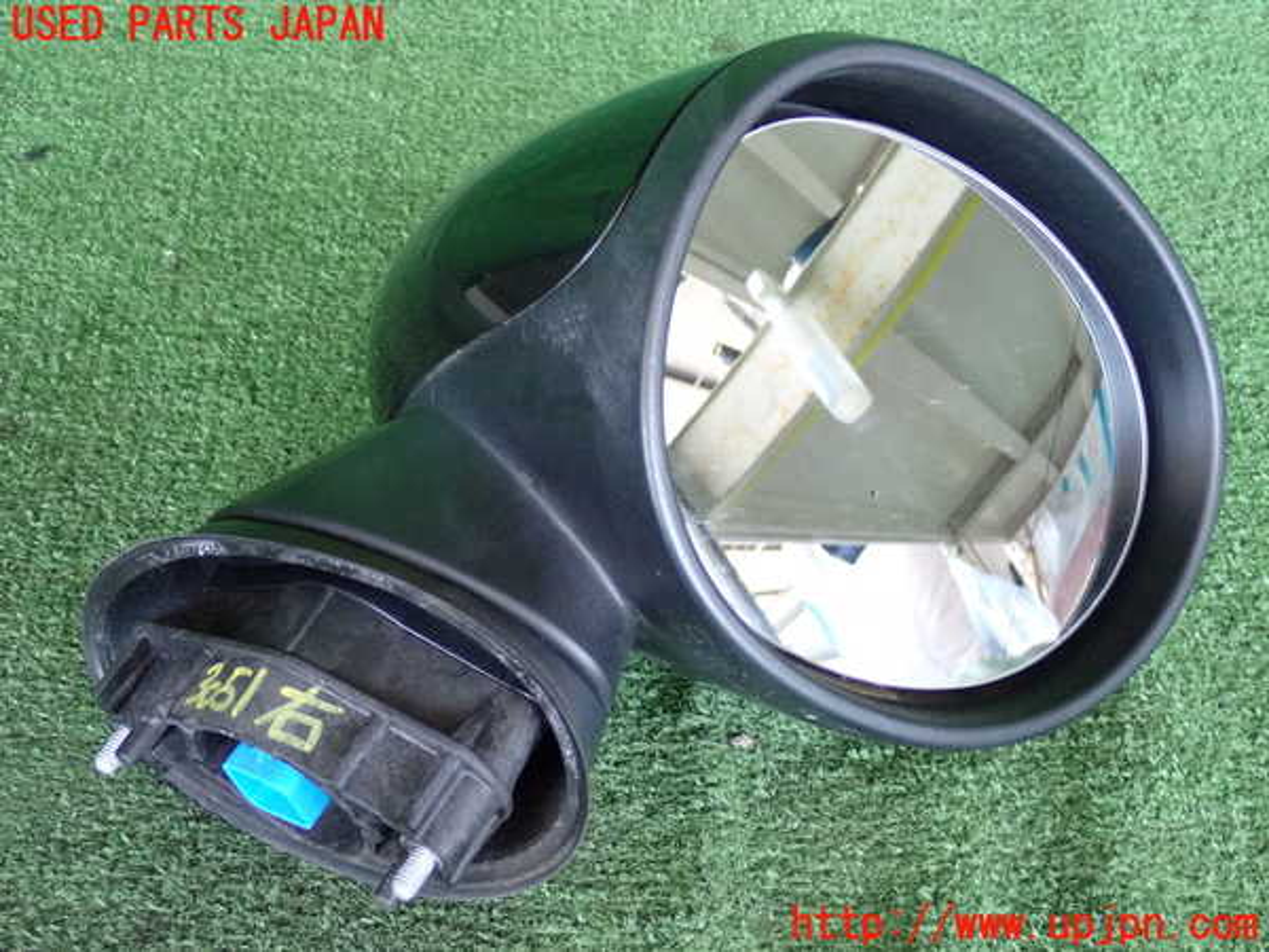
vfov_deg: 25.2
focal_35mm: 58
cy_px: 476
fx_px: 2126
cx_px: 634
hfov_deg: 33.2
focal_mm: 10.35
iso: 1250
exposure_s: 1/125
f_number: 3.5
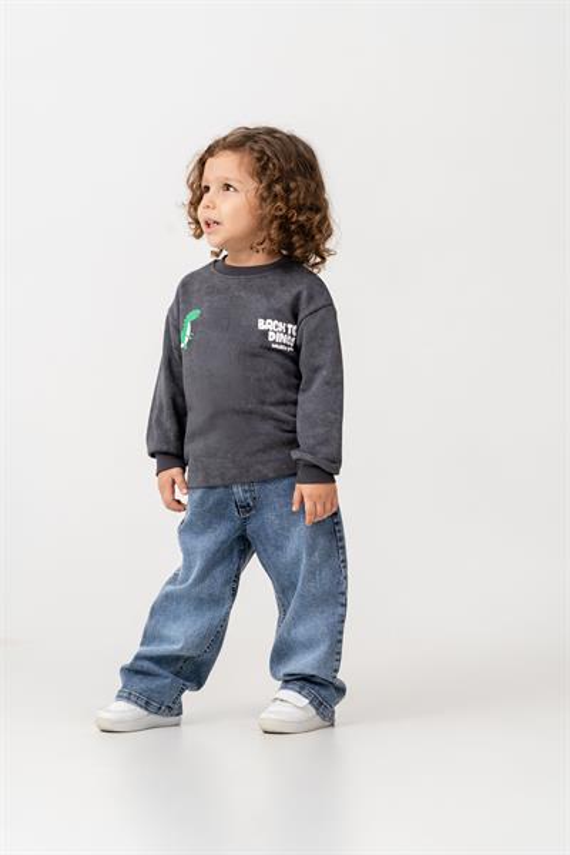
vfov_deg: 16.8
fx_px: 2897
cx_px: 285
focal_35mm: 122
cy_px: 428
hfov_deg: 11.2
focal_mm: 122
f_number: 7.1
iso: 160
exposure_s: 1/125
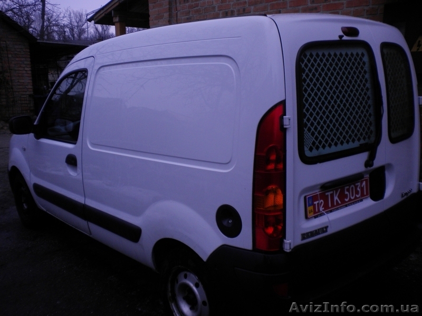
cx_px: 211
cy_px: 158
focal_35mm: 35
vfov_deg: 40.7
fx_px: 427
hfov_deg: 52.6
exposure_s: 1/280
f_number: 4.6
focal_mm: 6.3
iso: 80
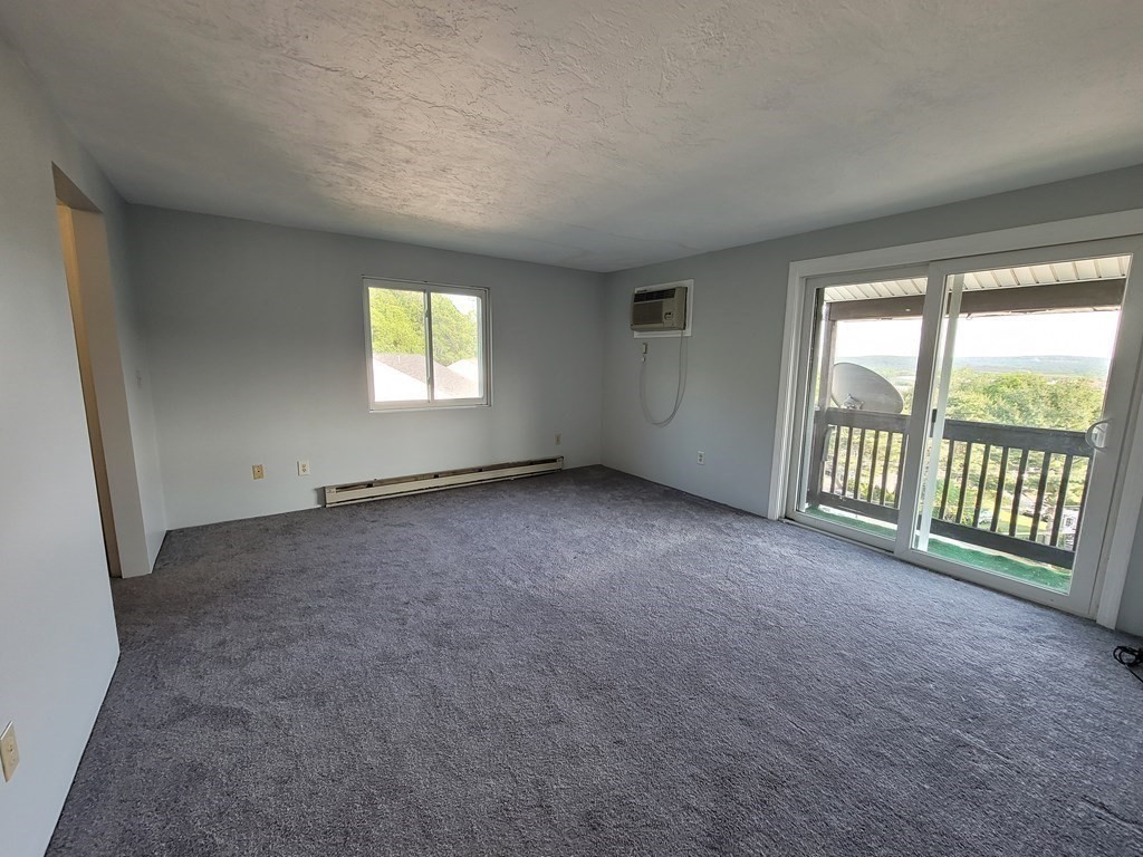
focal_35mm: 13
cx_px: 572
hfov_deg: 106.2
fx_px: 429
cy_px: 428
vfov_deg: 89.9
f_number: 2.2
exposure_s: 1/59
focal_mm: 2.2
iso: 160
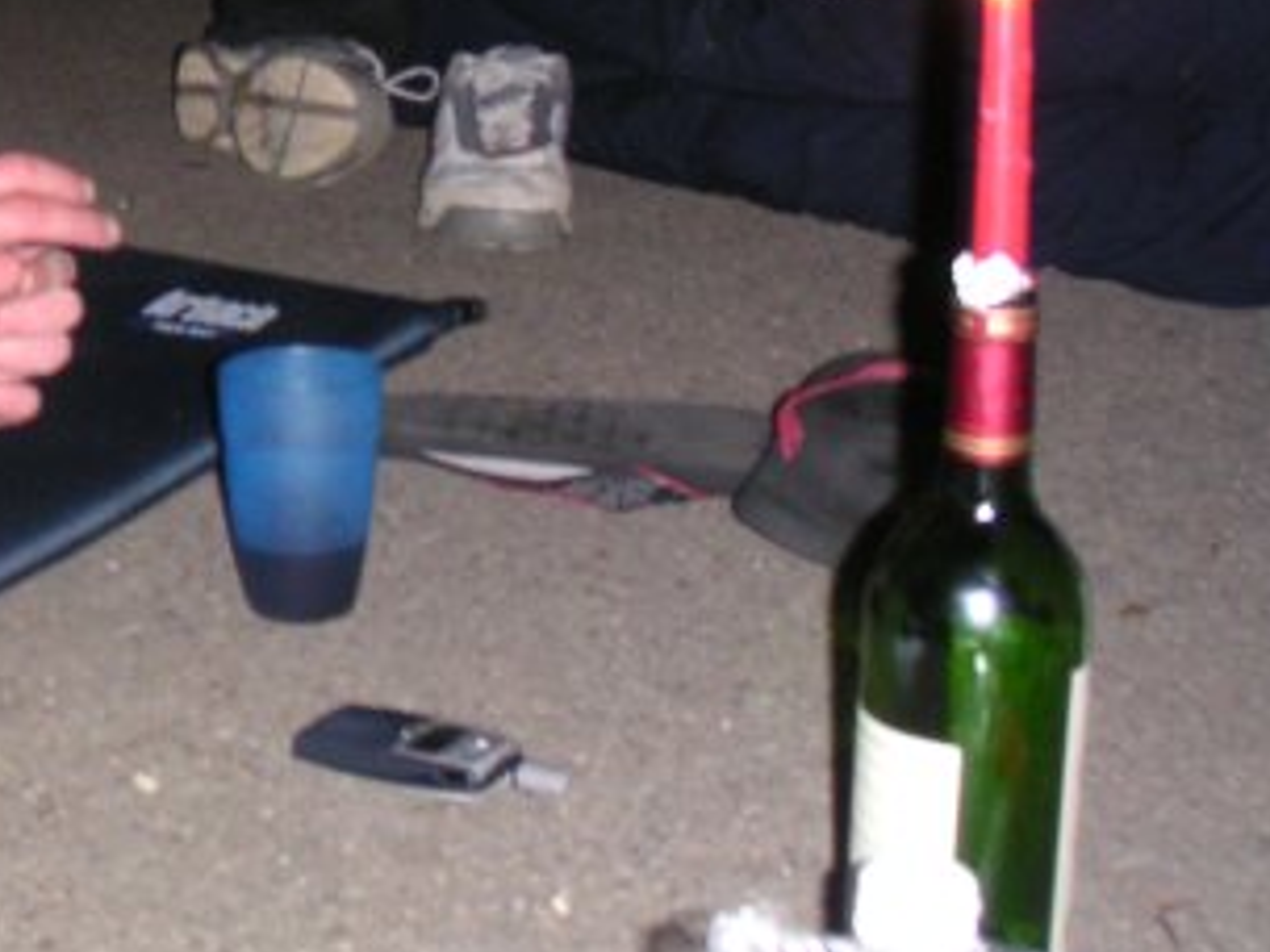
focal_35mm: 80
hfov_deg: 23.3
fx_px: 2935
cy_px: 42
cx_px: -29
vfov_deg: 18.1
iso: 160
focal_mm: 6
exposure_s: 1/45
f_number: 2.8
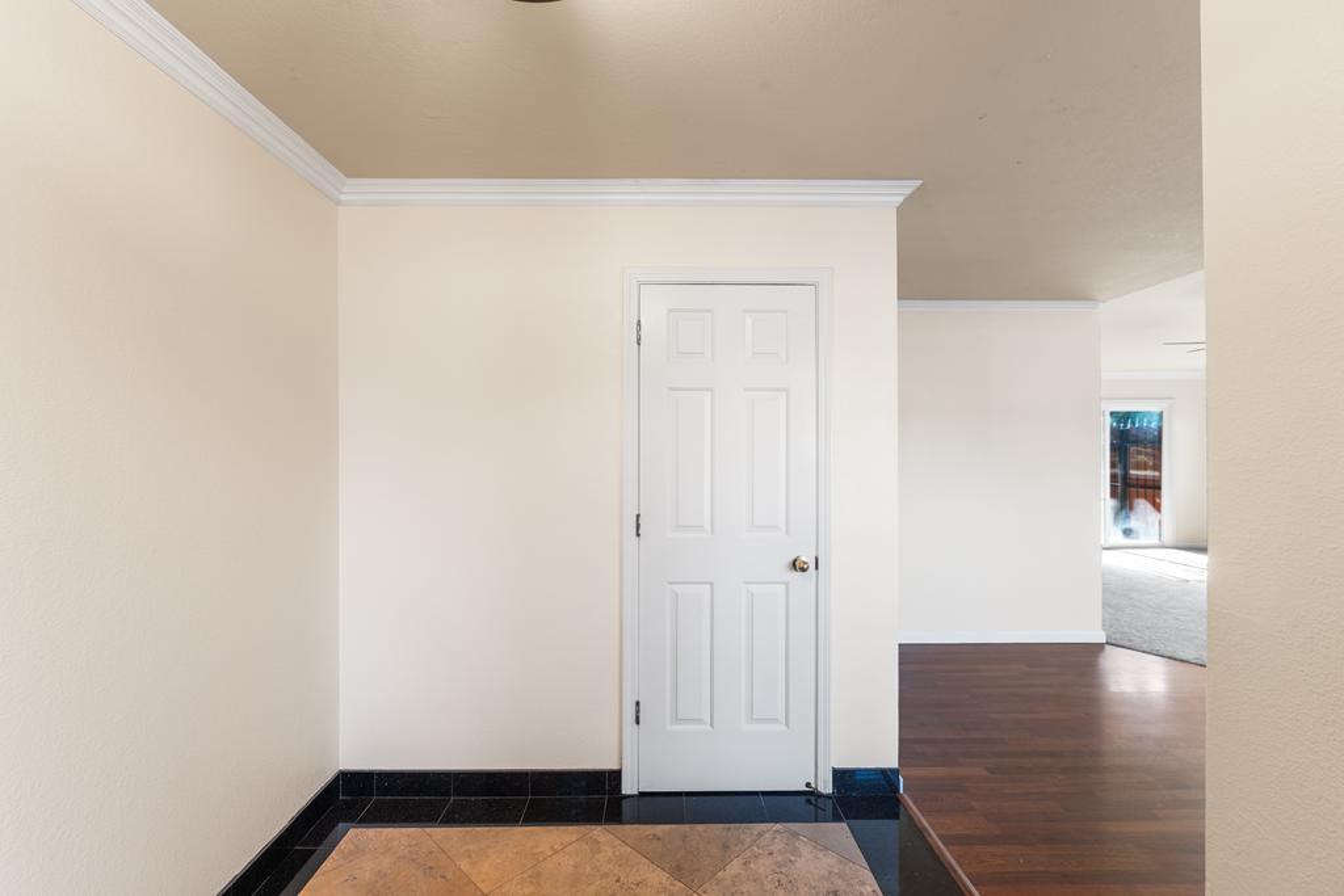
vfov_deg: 77.3
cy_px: 448
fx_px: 560
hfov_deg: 100.4
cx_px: 672
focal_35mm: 15
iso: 160
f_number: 5
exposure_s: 1/8
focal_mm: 10
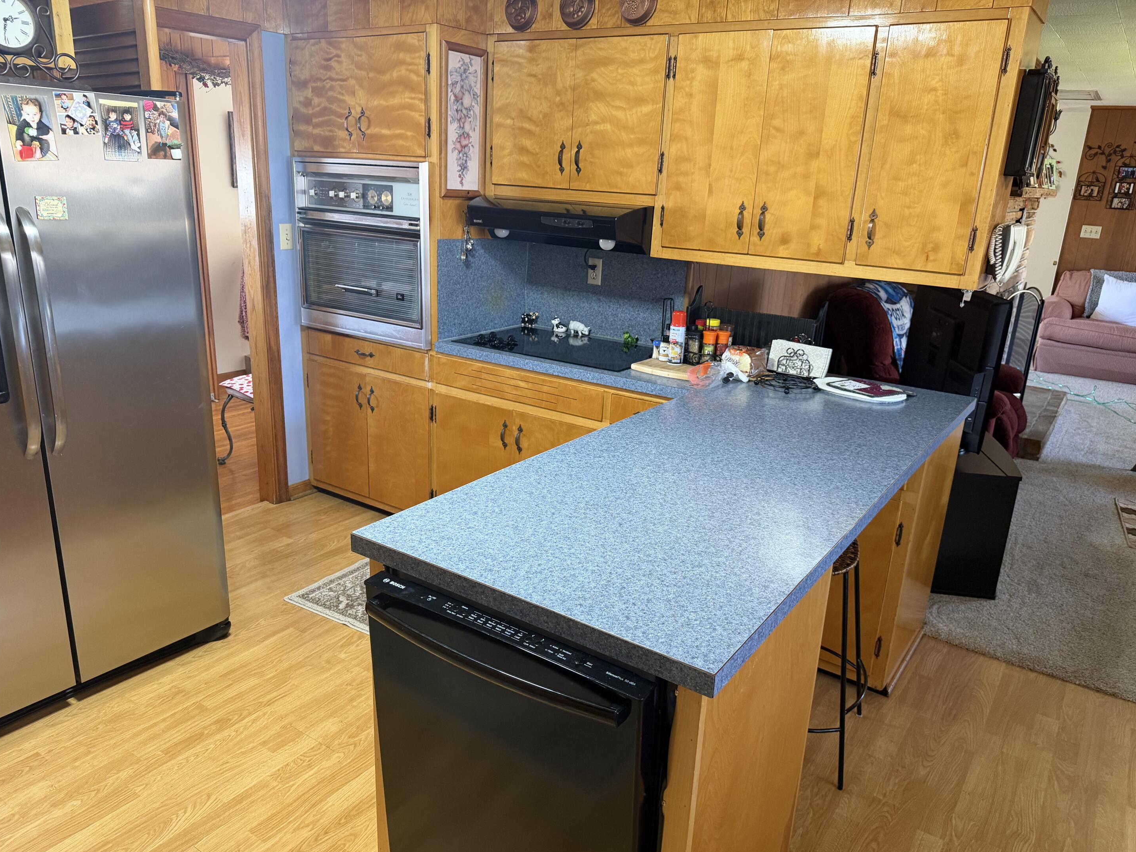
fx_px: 820
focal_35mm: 25
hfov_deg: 69.4
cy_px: 443
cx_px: 568
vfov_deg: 54.9
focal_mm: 6.76
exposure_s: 1/60
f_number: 1.78
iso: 250
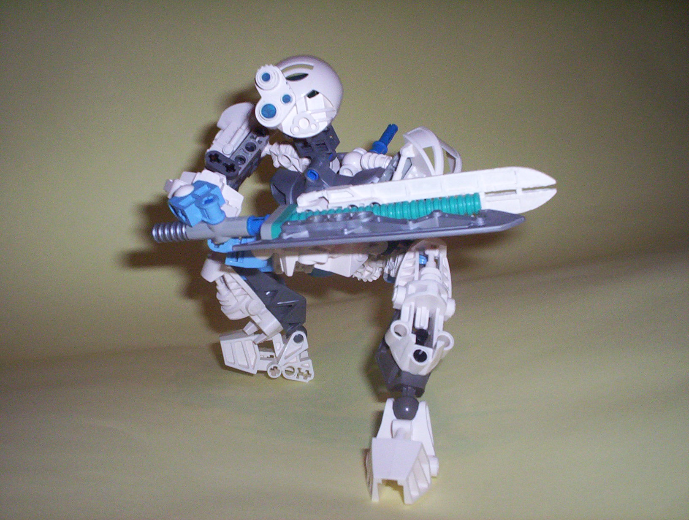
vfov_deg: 37.9
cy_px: 260
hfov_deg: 48.9
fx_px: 758
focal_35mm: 38
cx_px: 344
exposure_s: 1/60
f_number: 4.5
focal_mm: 4.99
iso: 140
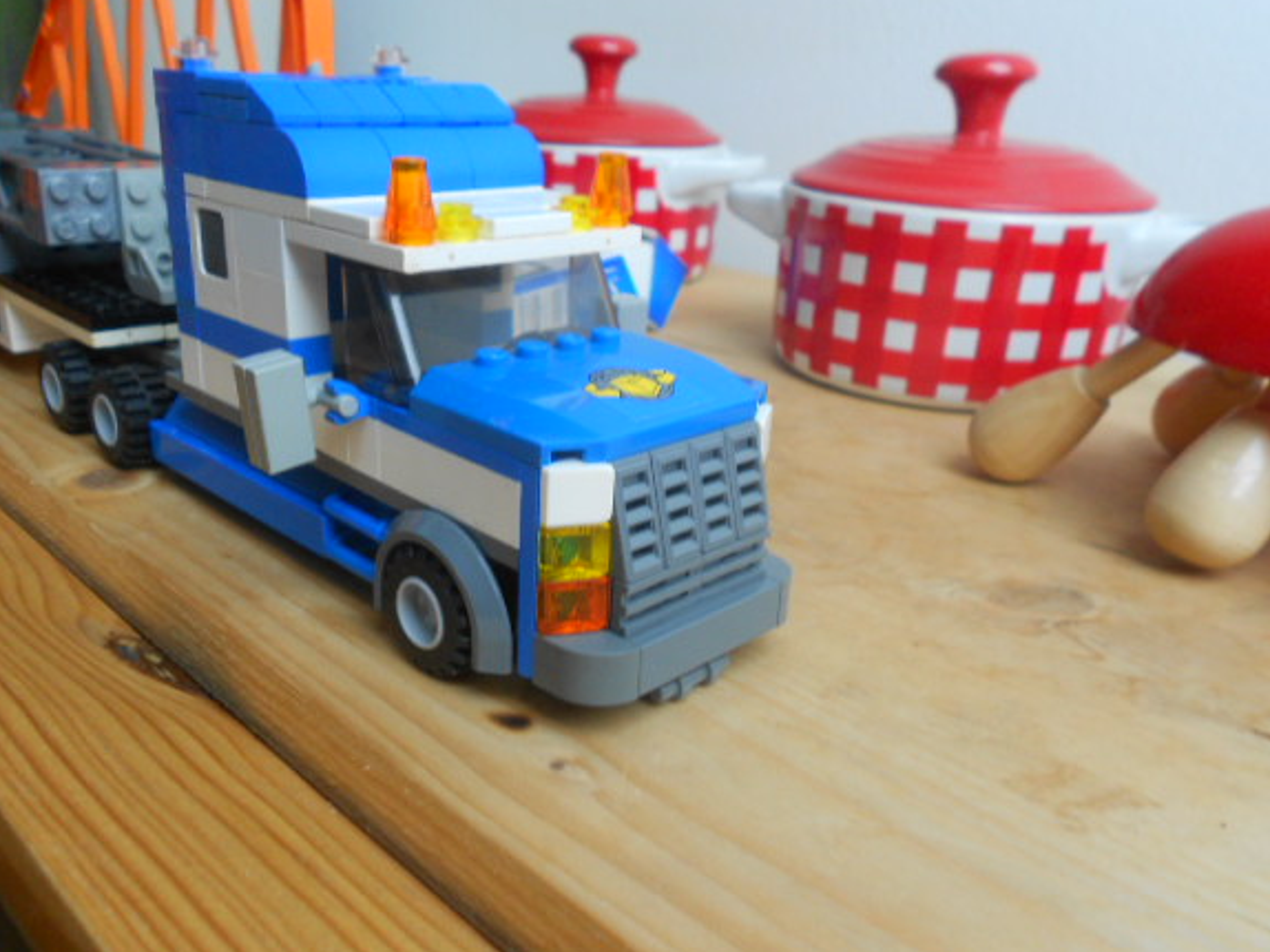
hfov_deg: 61.5
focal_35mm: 29
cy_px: 522
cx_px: 564
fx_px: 1064
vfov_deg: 48.1
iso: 125
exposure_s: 1/30
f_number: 3.2
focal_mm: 4.6
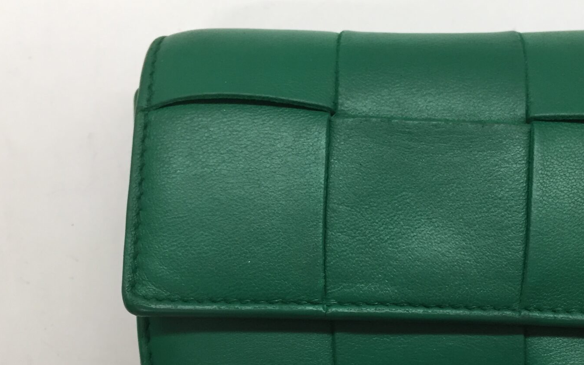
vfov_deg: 27.2
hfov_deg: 42.0
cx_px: 396
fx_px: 748
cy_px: 251
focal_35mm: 47
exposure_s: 1/30
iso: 50
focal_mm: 4.15
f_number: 2.2
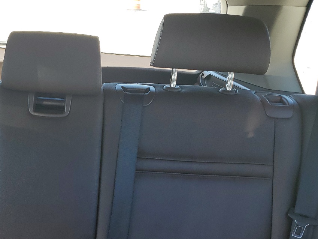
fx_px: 450
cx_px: 54
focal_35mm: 49
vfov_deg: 28.8
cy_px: 201
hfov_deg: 37.2
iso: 50
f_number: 1.5
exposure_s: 1/200
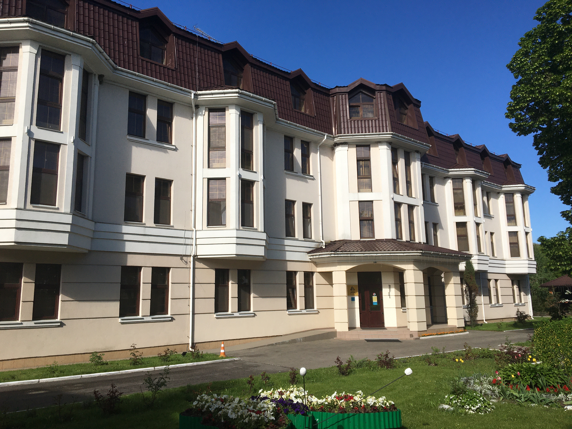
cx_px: 286
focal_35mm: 29
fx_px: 479
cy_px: 214
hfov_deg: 61.7
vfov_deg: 48.2
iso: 25
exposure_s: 1/2747
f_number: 2.2
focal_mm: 4.15
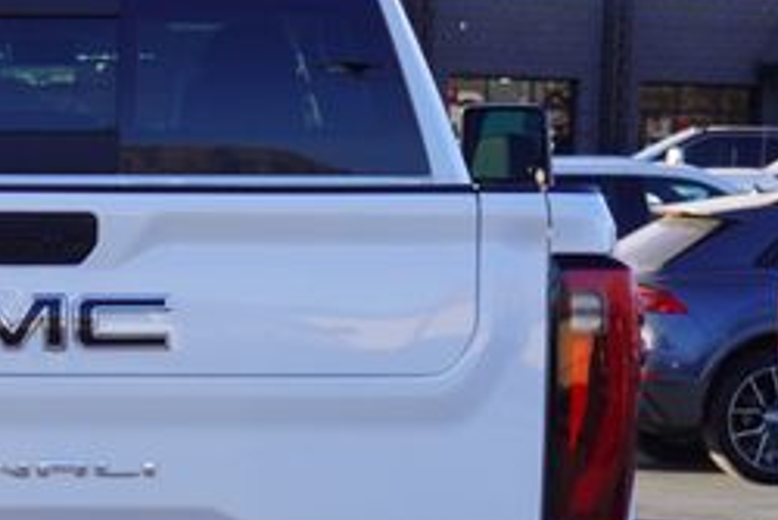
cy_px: 536
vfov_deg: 8.3
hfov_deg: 12.3
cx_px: 40
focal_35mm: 165
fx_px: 3574
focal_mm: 43
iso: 100
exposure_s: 1/100
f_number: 7.1
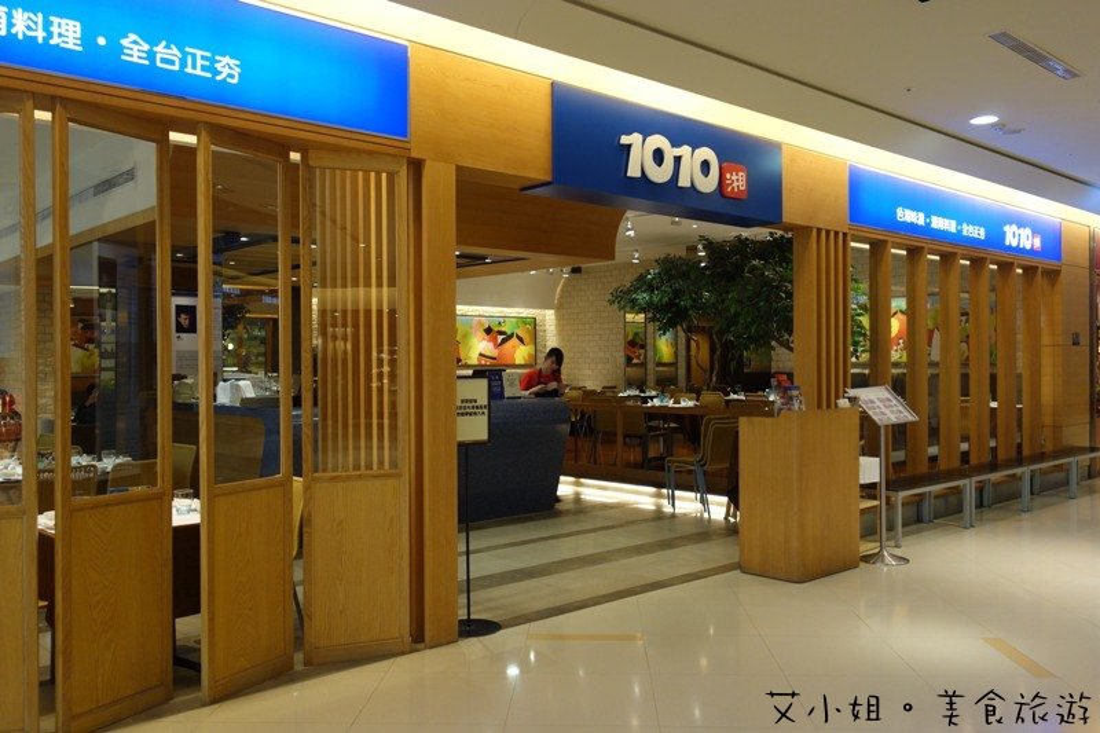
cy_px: 366
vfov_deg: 43.6
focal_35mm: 30
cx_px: 550
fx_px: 916
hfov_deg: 61.9
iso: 250
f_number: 2.2
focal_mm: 11.18
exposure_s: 1/40
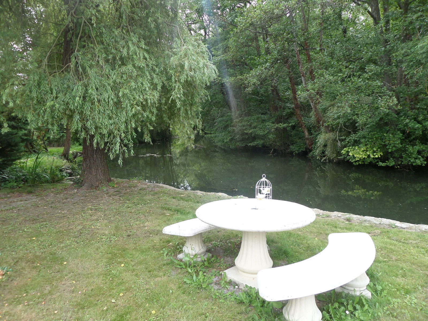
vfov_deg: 56.8
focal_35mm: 24
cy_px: 160
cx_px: 214
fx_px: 297
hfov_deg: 71.6
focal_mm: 4.3
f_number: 3.1
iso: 80
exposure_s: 1/125
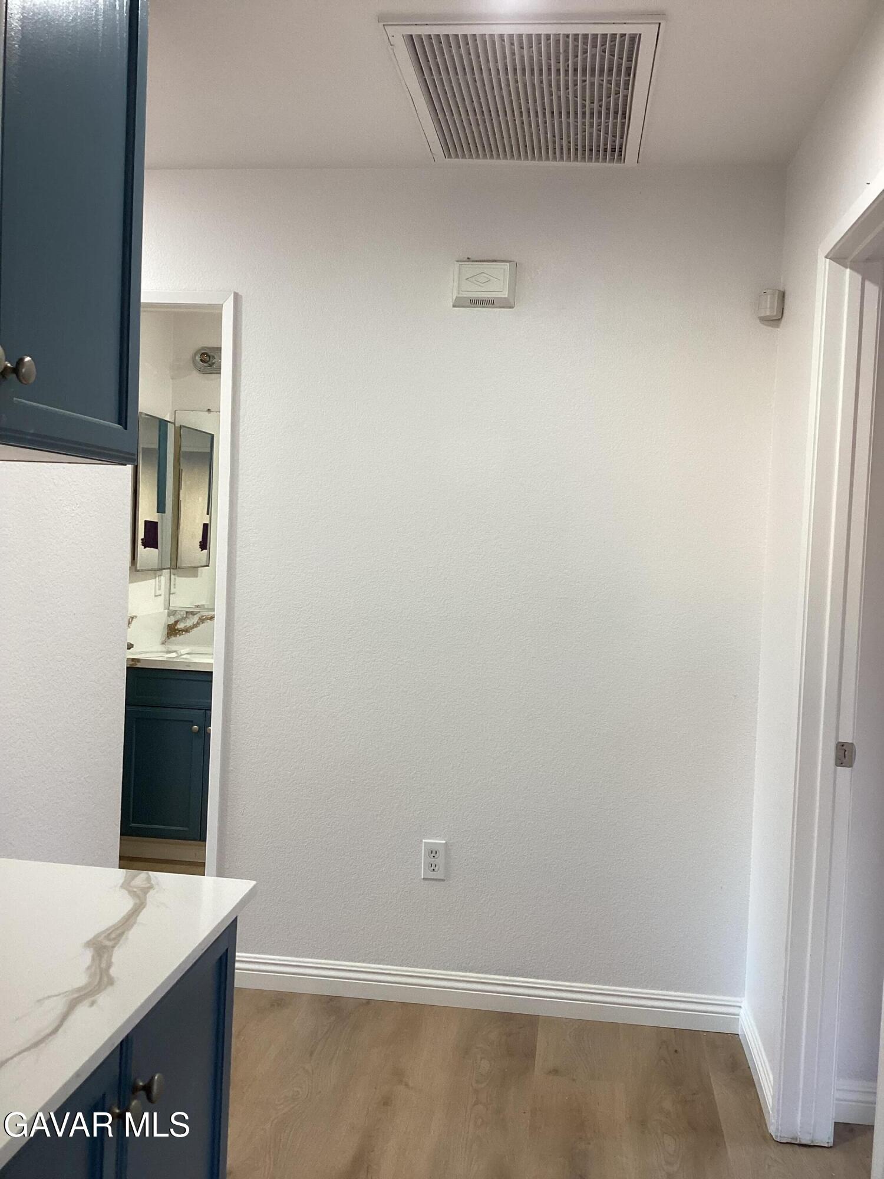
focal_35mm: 31
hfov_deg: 45.4
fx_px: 1056
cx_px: 442
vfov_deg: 58.4
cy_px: 590
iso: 125
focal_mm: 3.3
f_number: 2.4
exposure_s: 1/60
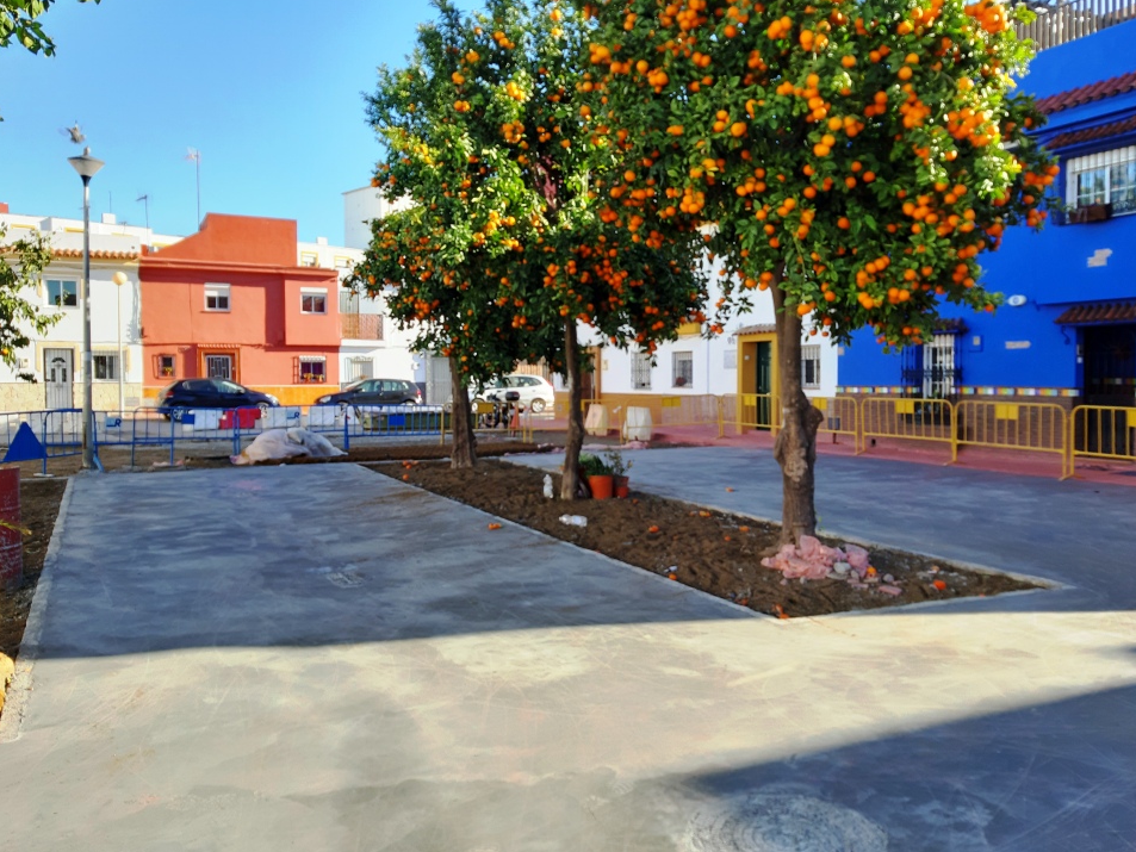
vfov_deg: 48.2
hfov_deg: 61.6
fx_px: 952
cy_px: 402
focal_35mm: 29
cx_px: 585
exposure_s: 1/370
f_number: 1.7
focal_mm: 3.93
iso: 40
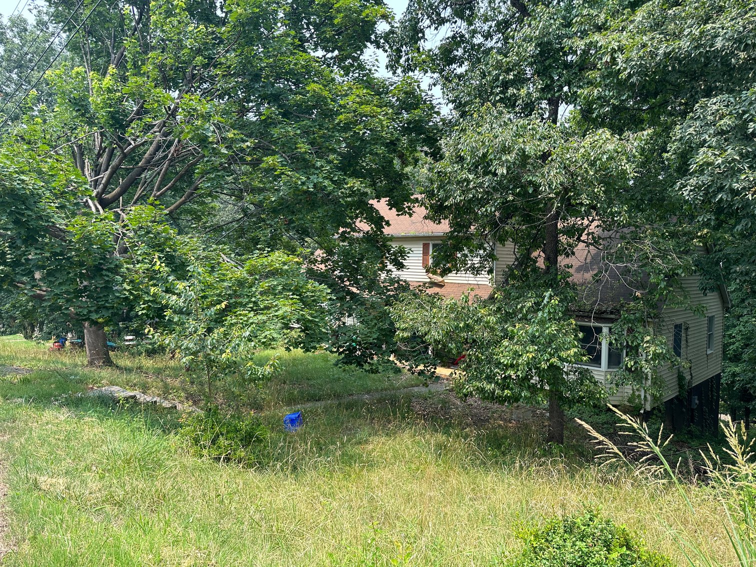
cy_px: 284
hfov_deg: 71.6
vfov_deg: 56.8
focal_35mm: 24
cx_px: 378
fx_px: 524
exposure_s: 1/850
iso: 80
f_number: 1.78
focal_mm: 6.86
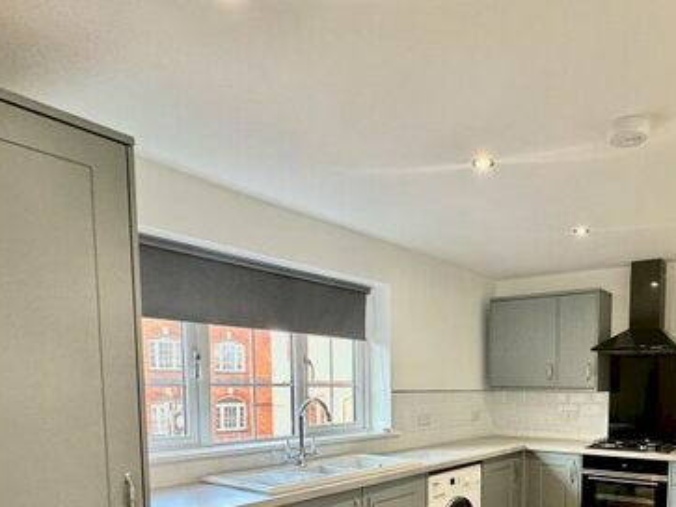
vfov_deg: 47.5
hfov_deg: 62.6
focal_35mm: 27
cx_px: 482
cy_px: 430
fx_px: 527
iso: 125
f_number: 2.2
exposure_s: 1/100
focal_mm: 2.22
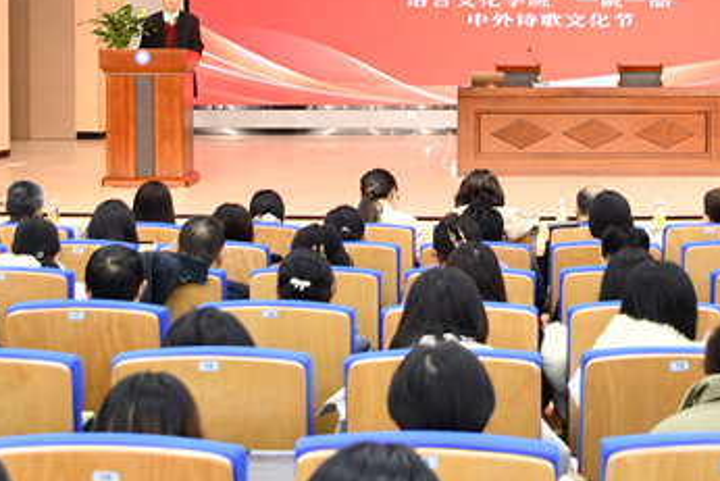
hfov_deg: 25.3
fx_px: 1581
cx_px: 551
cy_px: 29
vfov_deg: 17.0
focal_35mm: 79
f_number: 4
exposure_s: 1/100
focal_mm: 24
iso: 800
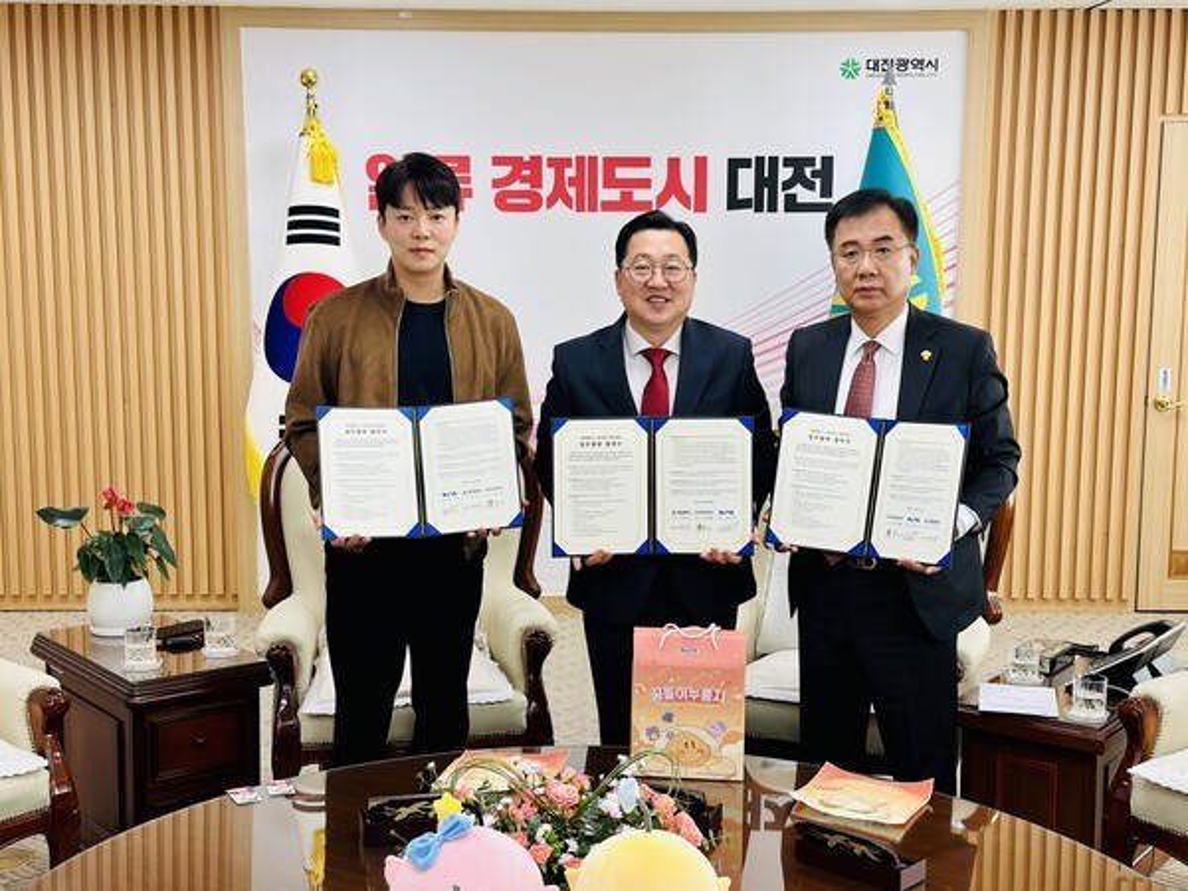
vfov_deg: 30.3
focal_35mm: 48
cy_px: 446
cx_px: 594
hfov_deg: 39.7
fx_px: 1647
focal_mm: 6.86
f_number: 1.78
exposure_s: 1/152
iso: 64
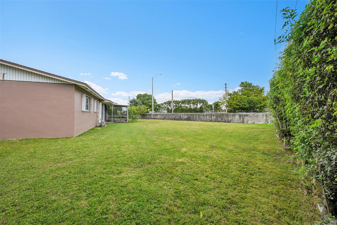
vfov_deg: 81.2
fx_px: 131
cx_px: 168
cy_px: 112
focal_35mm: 14
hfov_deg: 104.3
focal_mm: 14
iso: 100
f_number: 10
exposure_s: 1/60
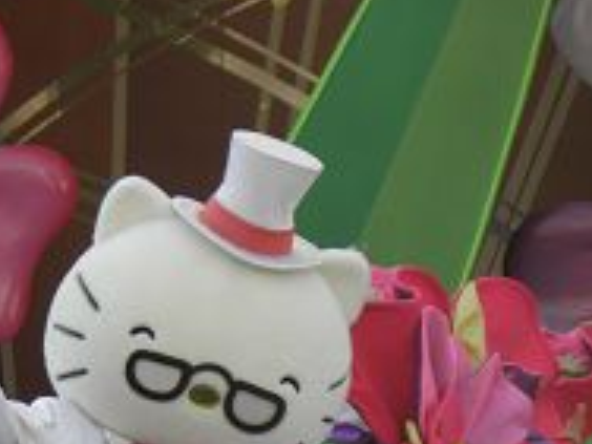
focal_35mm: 693
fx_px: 11852
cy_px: 457
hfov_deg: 2.9
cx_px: -79
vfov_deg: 2.1
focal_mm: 51.76
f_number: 4.5
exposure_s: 1/250
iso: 125
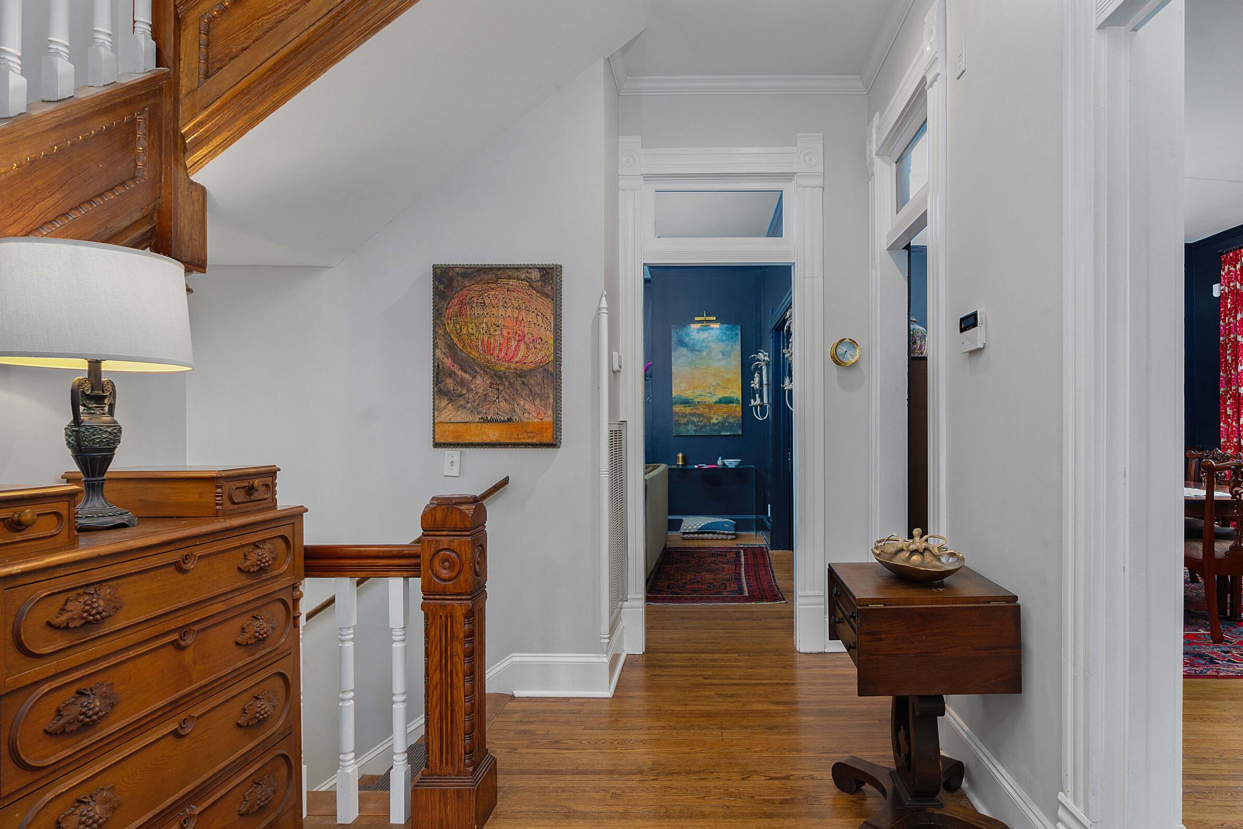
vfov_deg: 61.9
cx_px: 716
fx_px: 691
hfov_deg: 83.4
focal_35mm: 20
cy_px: 414
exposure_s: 1/40
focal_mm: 16
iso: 320
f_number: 7.1
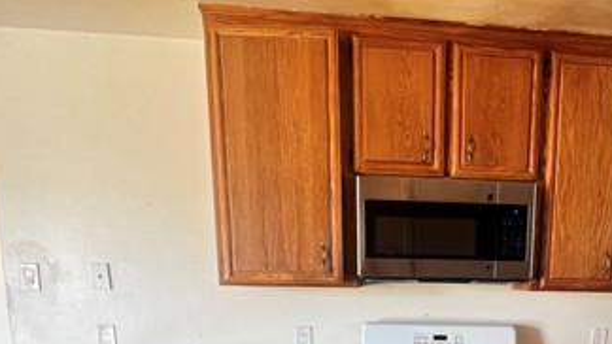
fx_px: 454
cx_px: 444
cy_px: 361
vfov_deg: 36.3
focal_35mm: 28
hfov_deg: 64.7
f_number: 1.8
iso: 250
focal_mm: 1.57
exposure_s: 1/81
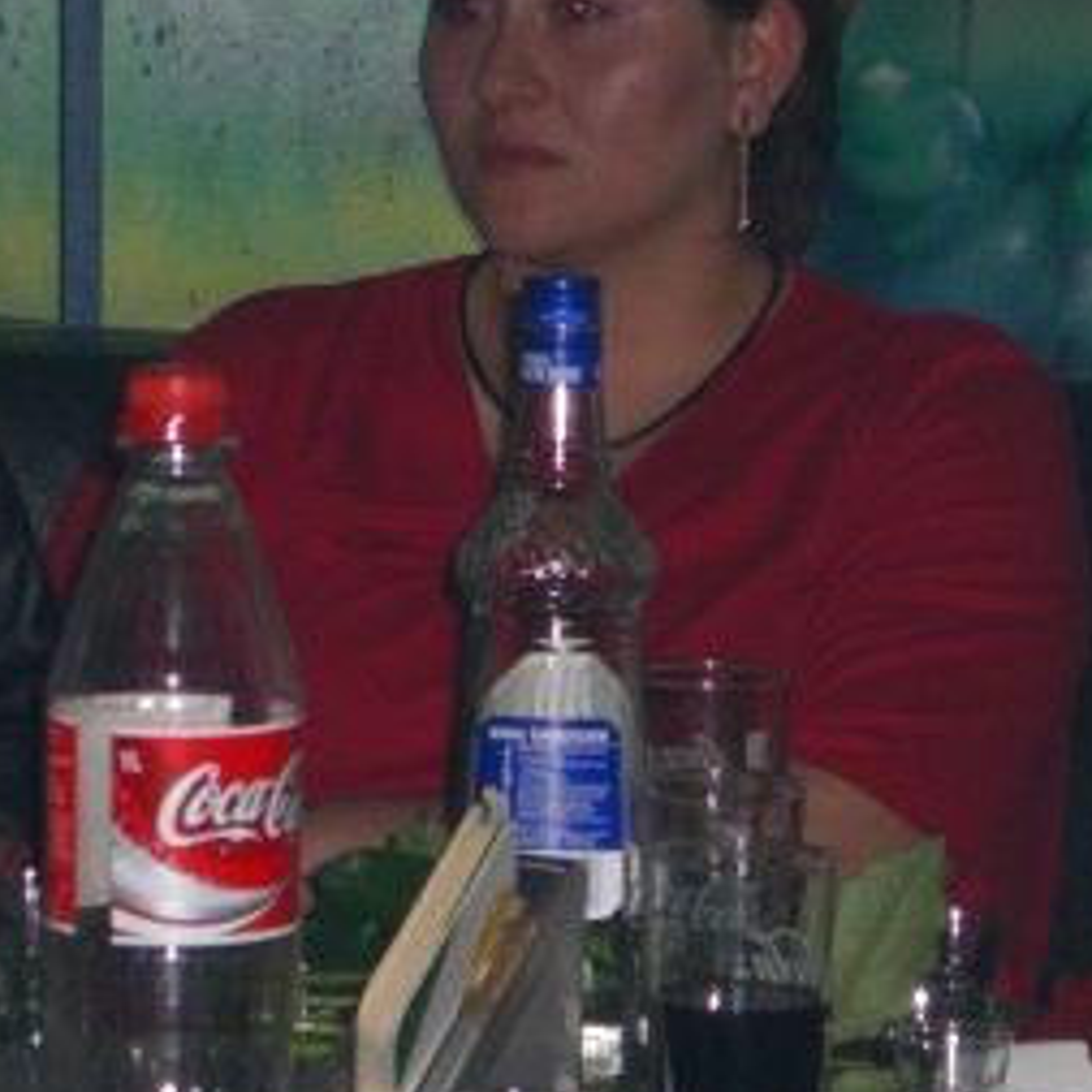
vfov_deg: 7.8
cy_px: 721
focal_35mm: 224
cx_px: 704
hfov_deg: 7.8
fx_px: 7995
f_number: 4.4
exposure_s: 1/60
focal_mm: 16.6
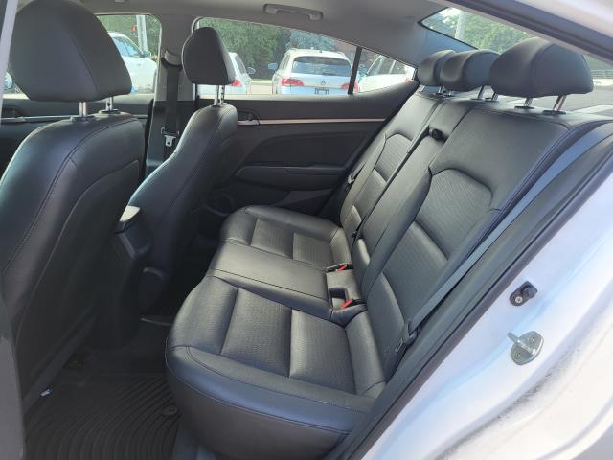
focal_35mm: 26
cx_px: 306
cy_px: 230
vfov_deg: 53.1
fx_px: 460
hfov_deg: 67.3
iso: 40
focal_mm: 5.4
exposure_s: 1/207
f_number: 1.8
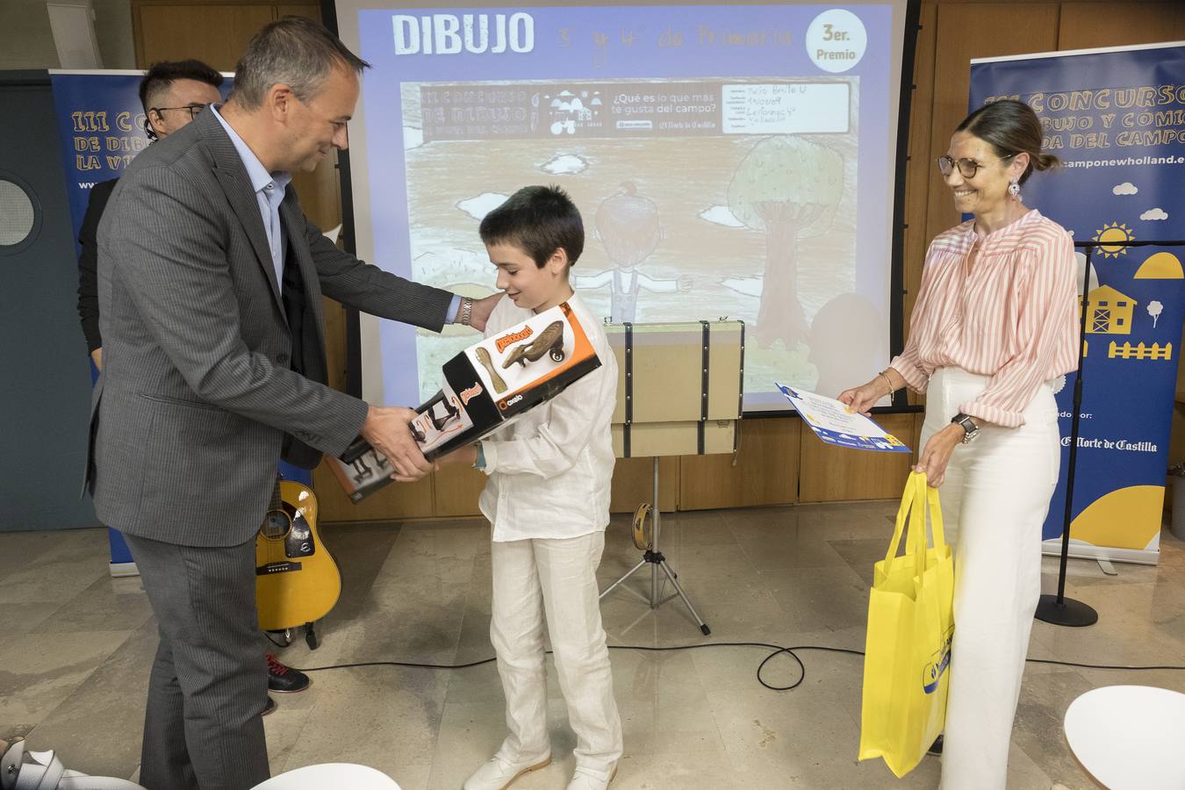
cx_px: 592
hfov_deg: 73.7
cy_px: 395
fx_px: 790
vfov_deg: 53.1
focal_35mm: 24
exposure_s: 1/125
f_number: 4.5
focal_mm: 16
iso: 3200
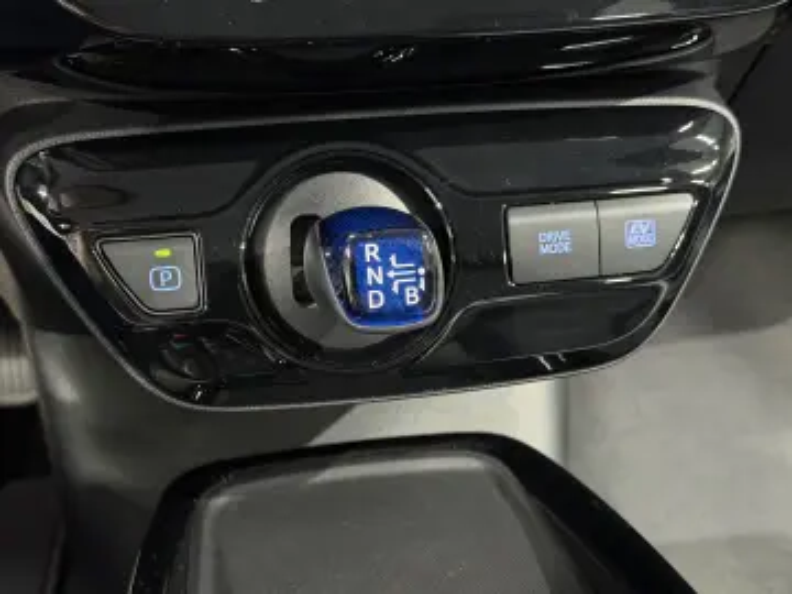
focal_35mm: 48
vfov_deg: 30.3
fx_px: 1098
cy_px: 297
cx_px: 396
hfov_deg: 39.7
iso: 640
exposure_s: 1/20
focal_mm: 6.76
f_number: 1.78
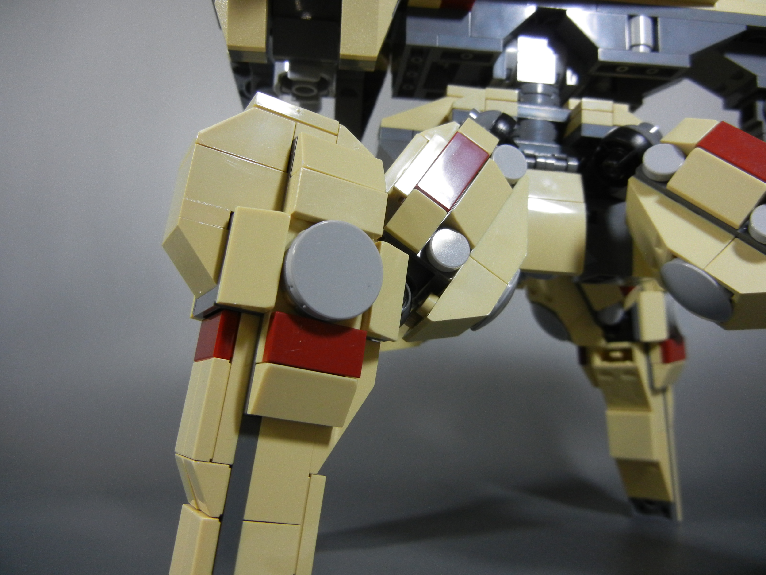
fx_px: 664
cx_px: 383
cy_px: 288
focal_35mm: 30
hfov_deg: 60.0
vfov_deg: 46.8
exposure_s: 1/71.1
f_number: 3.5
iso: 400
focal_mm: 5.4
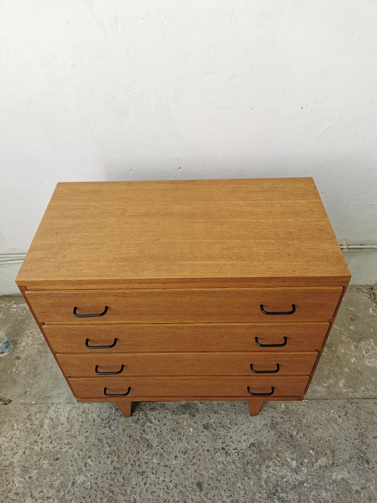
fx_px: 392
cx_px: 188
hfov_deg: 51.4
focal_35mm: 27
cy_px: 252
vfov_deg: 65.3
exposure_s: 1/160
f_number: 1.8
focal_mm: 5.58
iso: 50
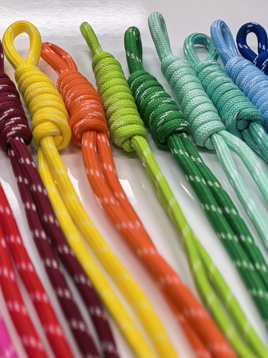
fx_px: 919
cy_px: 179
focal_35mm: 89
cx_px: 134
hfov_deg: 16.6
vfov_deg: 22.0
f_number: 2.4
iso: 50
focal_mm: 24.13
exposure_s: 1/106
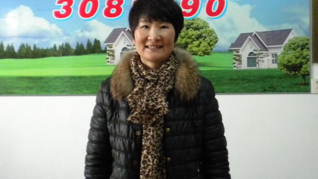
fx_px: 464
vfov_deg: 21.8
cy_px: 76
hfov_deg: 37.8
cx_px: 180
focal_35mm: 55
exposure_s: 1/7.2
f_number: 3.1
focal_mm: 6.3
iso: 800
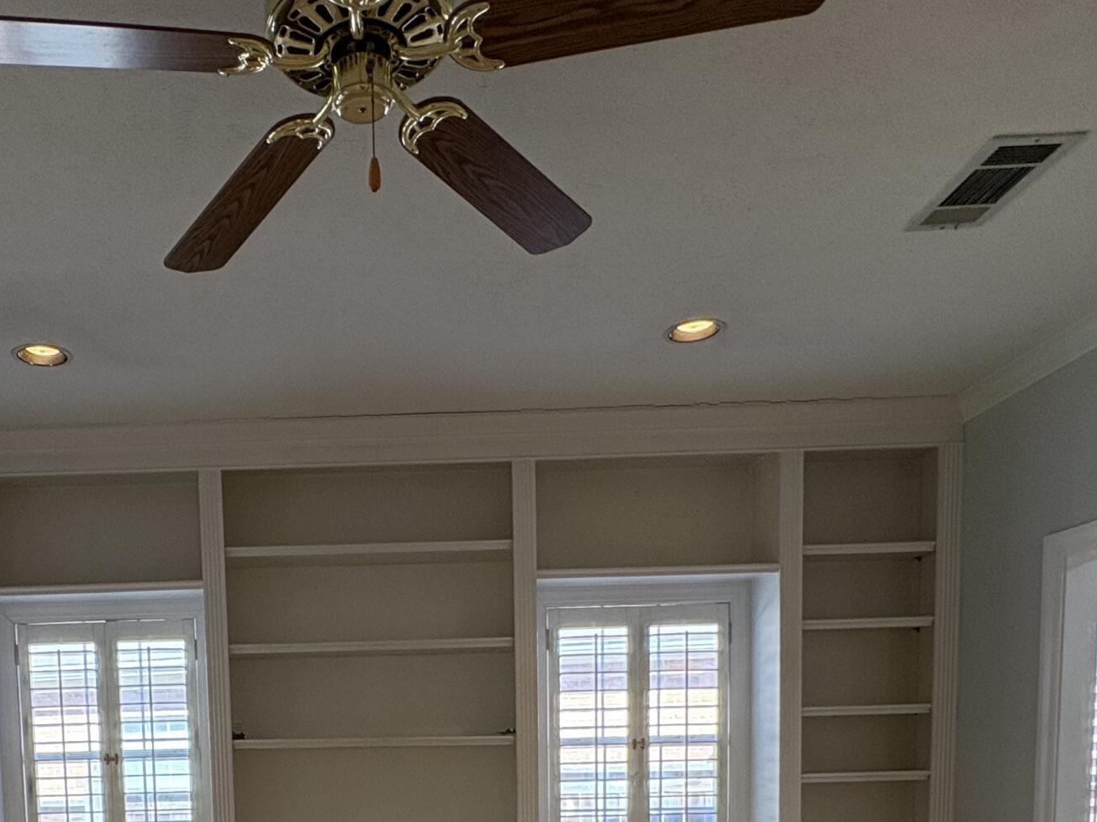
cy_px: 850
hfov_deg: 55.5
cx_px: 353
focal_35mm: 32
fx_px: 1014
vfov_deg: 38.4
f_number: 2.2
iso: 250
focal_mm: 2.22
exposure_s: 1/120
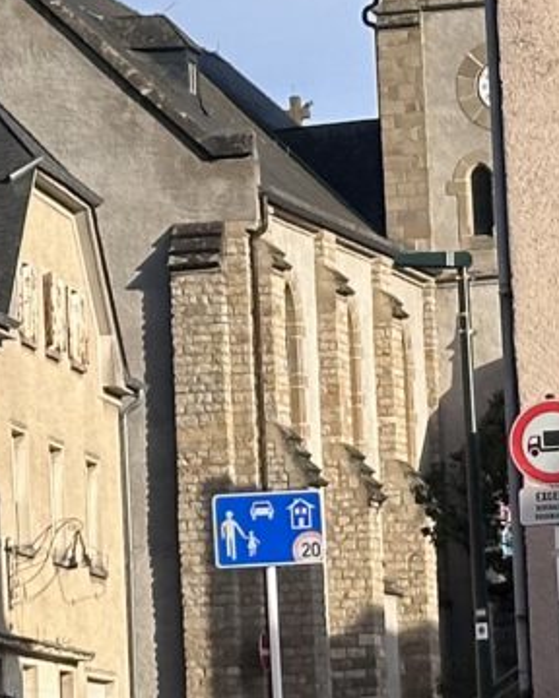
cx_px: 314
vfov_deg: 7.7
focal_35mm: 250
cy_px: 204
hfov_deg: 6.2
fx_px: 5170
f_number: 1.78
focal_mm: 6.86
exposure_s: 1/3472
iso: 64
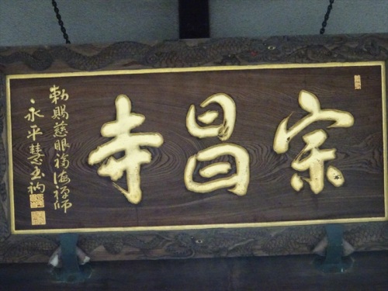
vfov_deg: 12.9
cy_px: 146
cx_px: 194
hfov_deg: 17.1
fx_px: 1289
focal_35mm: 115
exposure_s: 1/125
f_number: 5.6
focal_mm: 19.68
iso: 2500
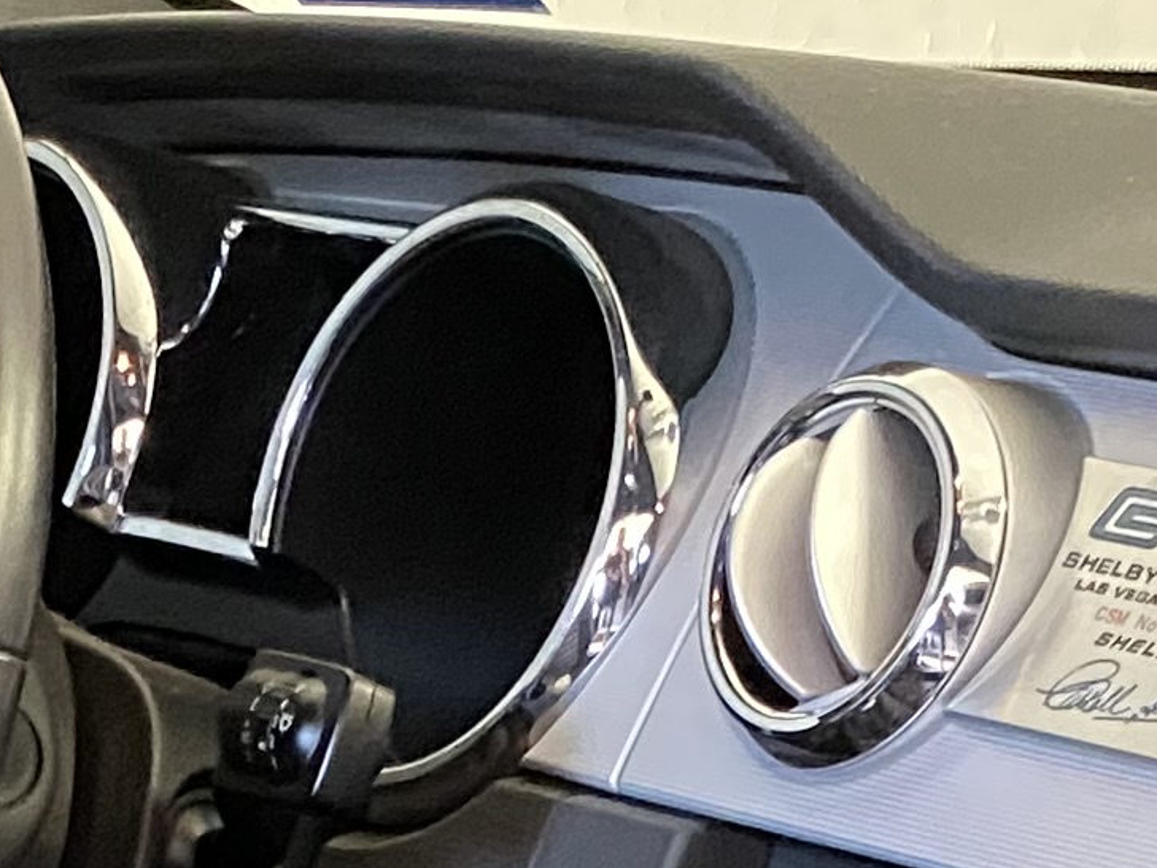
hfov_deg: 13.6
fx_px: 4813
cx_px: 78
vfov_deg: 8.8
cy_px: 2397
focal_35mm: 144
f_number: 1.8
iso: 800
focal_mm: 4.25
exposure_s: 1/30
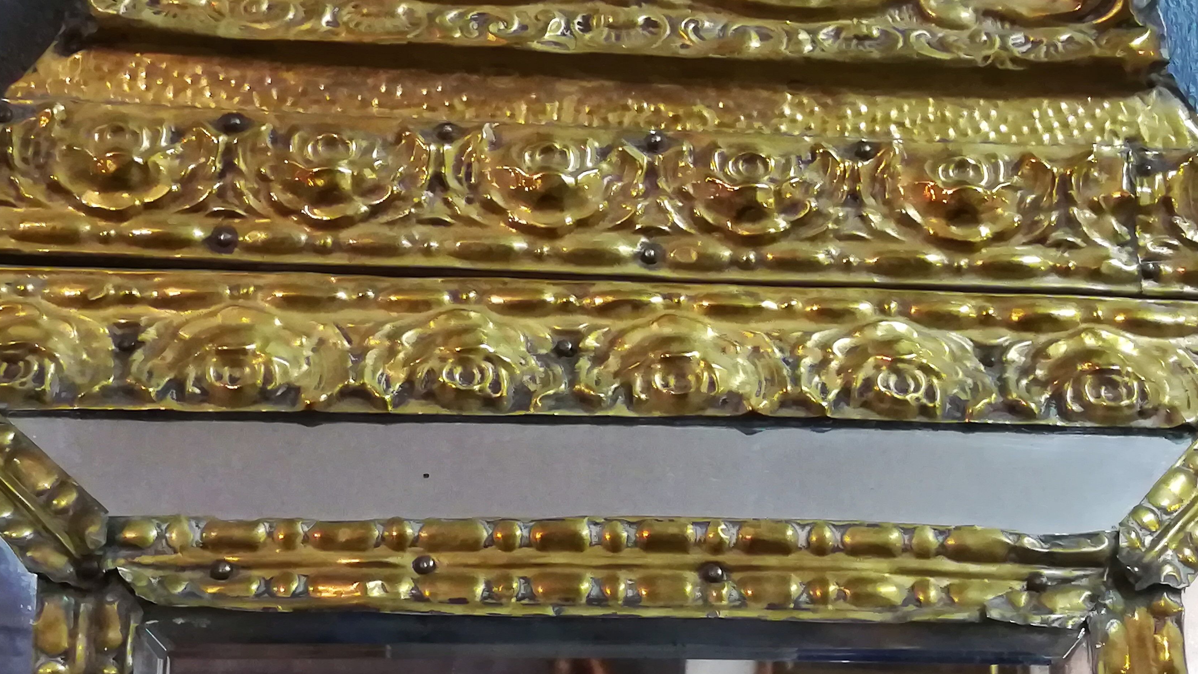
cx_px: 640
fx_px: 1938
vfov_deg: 19.7
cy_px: 351
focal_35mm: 61
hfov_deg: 34.3
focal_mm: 3.83
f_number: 2.2
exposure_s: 1/20
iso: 640
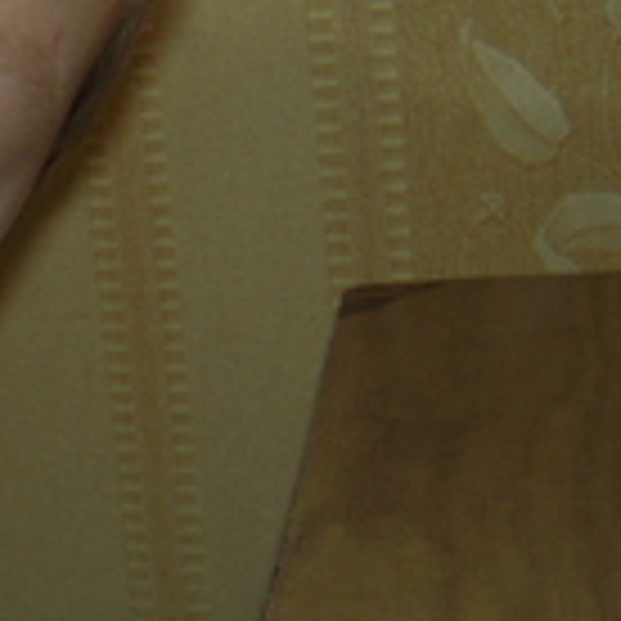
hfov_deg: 16.0
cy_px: 344
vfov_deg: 17.6
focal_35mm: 99
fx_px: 2009
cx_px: -324
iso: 100
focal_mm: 5
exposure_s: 1/20
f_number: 2.7
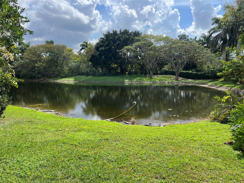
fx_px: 183
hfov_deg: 67.3
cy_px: 92
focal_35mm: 26
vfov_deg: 53.1
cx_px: 122
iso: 50
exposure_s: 1/2695
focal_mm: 5.7
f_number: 1.5
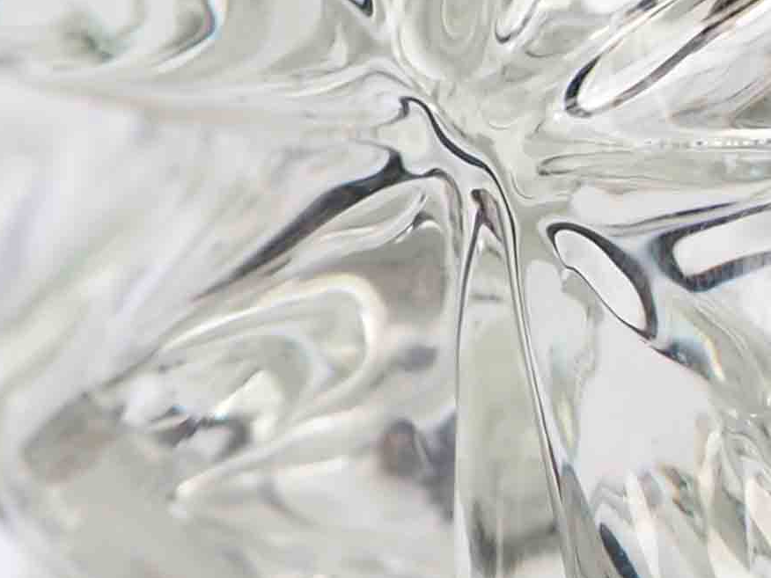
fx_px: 9845
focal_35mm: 442
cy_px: 532
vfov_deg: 3.4
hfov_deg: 4.4
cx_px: 1369
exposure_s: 1/40
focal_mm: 42
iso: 200
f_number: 10
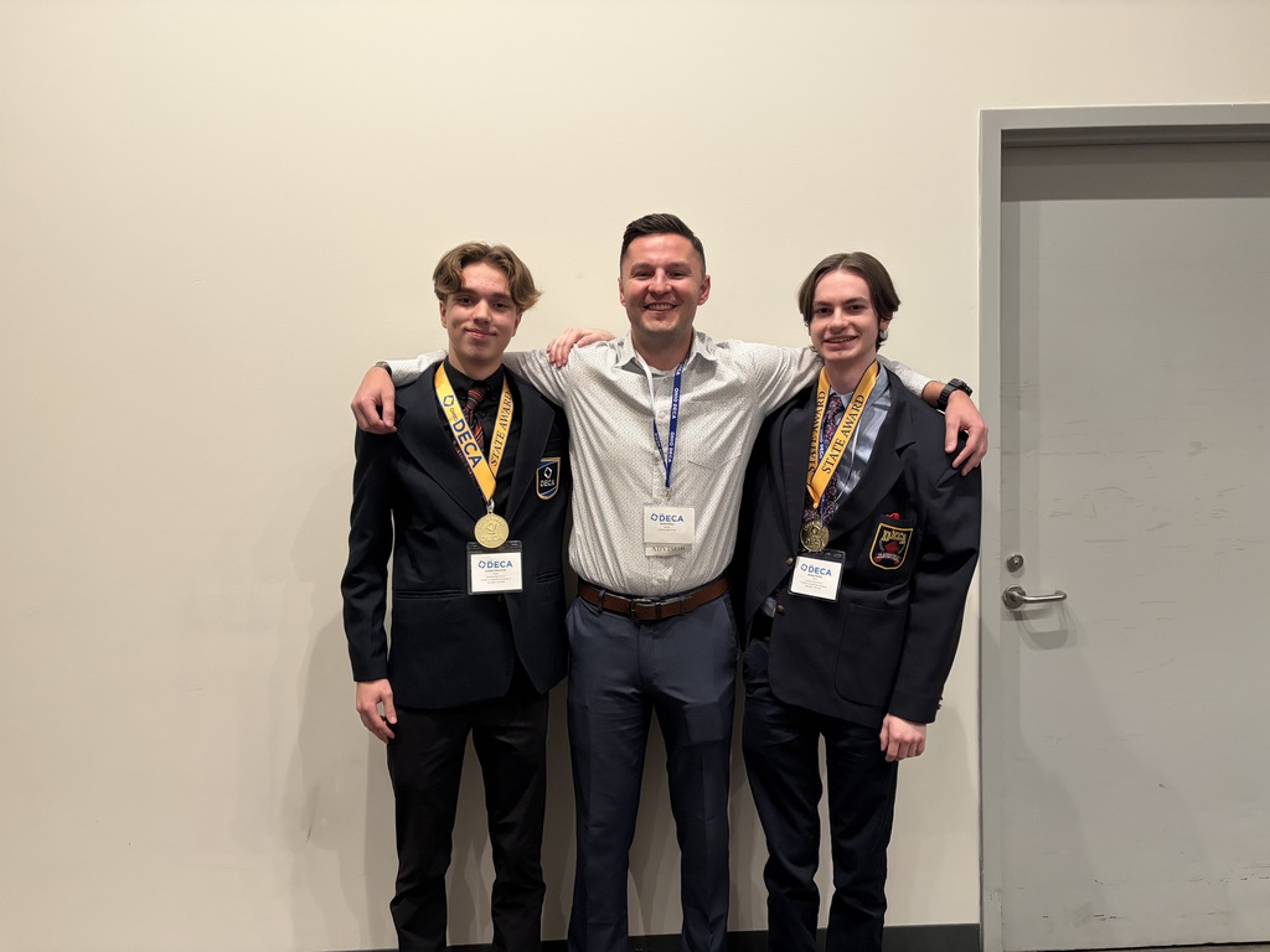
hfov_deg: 67.3
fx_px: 954
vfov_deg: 53.1
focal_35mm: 26
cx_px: 635
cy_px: 476
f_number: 1.6
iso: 400
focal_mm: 5.96
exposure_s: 1/60
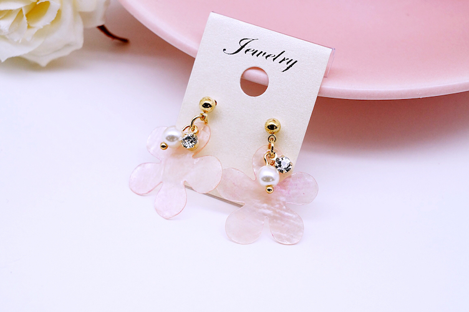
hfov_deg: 24.6
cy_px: 156
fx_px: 1074
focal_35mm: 82
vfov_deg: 16.5
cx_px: 234
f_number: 9
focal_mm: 55
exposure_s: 1/250
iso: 800
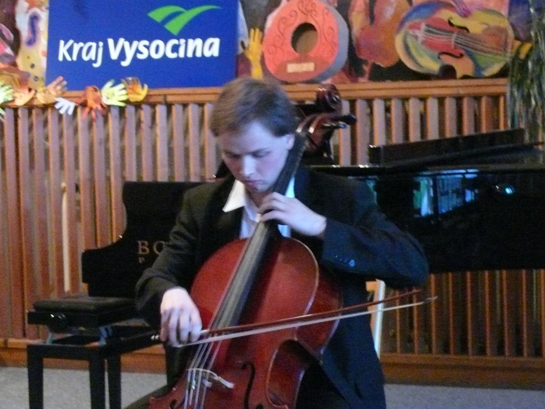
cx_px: 272
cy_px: 204
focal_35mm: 112
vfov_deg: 13.2
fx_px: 1763
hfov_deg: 17.6
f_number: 3.2
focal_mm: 14.2
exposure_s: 1/10
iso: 800
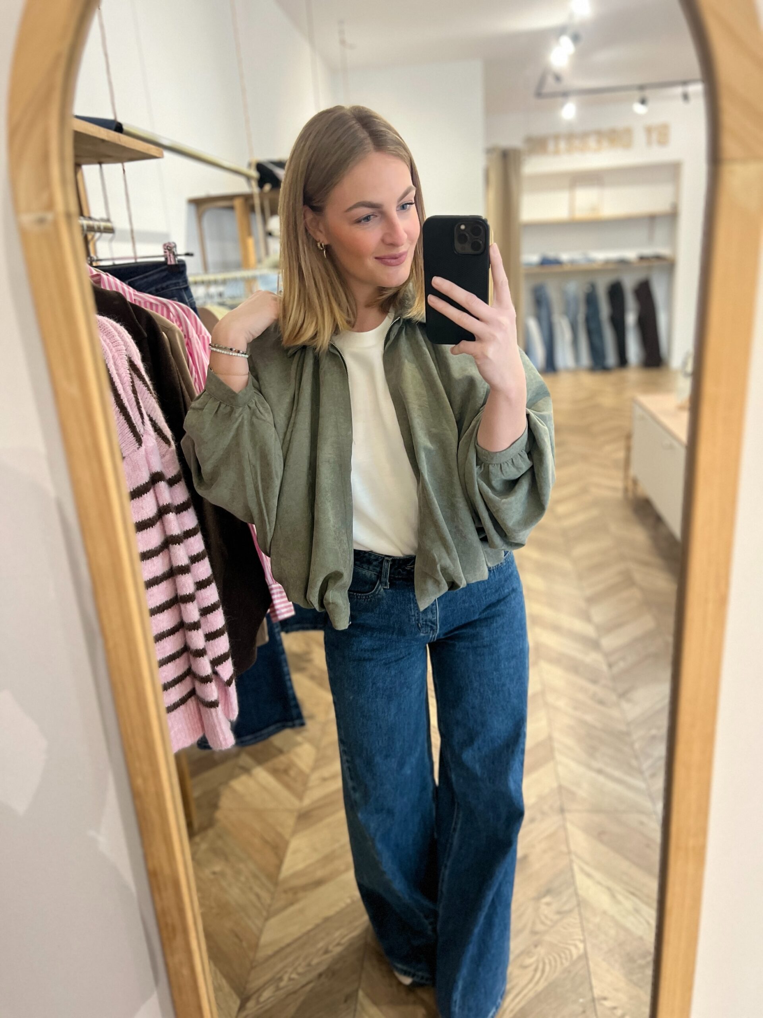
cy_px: 509
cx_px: 382
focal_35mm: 26
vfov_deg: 67.3
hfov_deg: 53.1
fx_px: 764
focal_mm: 5.7
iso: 400
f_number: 1.5
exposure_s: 1/50
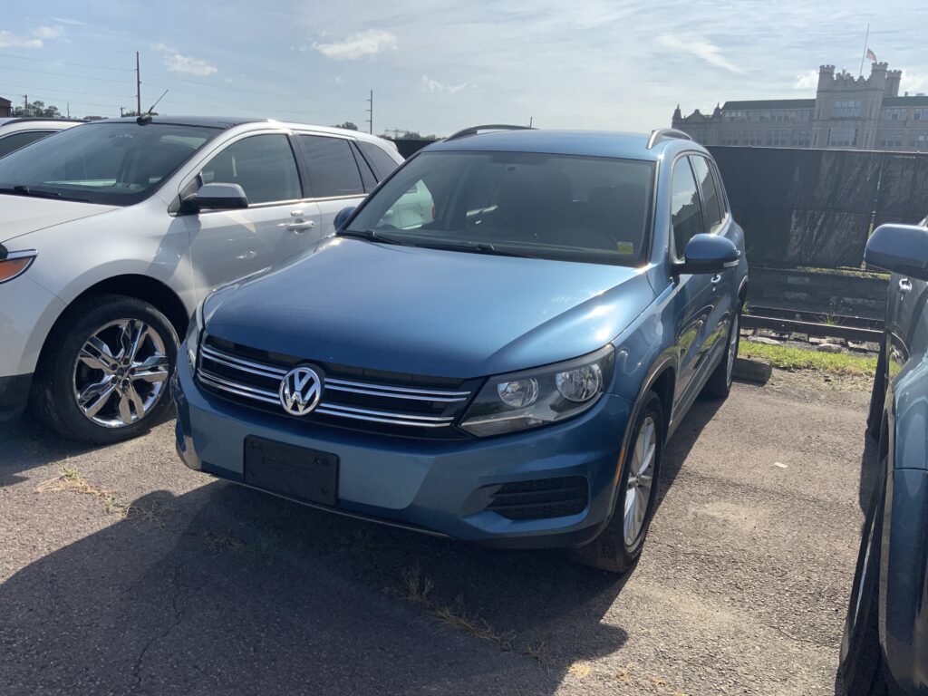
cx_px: 464
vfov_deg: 48.2
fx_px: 777
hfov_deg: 61.7
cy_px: 348
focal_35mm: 29
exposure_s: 1/2227
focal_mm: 3
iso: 16
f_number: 1.8
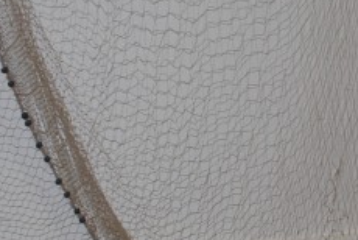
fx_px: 1045
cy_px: 148
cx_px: 295
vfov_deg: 13.1
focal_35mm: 105
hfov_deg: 19.2
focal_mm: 18
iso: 200
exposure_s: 1/60
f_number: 3.5
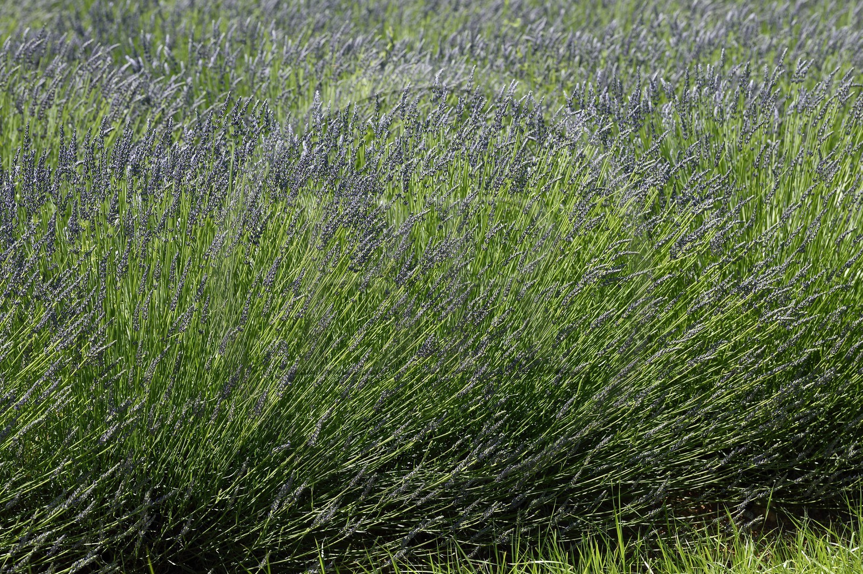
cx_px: 432
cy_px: 287
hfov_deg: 11.1
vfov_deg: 7.4
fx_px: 4431
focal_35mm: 185
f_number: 10
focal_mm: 185
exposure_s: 1/160
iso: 200
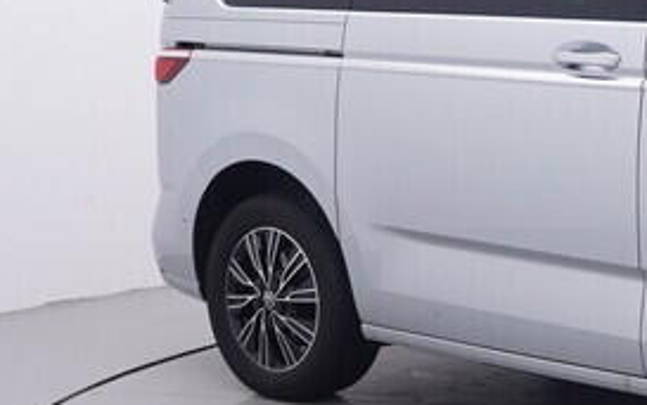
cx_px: 732
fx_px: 1516
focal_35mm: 86
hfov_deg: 22.6
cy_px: 208
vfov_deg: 15.2
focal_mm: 15
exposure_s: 1/80
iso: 200
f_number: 5
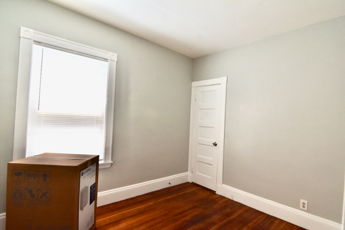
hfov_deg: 90.0
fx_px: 173
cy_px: 115
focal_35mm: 18
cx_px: 172
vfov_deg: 67.4
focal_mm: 12
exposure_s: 1/160
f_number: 6.3
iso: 800
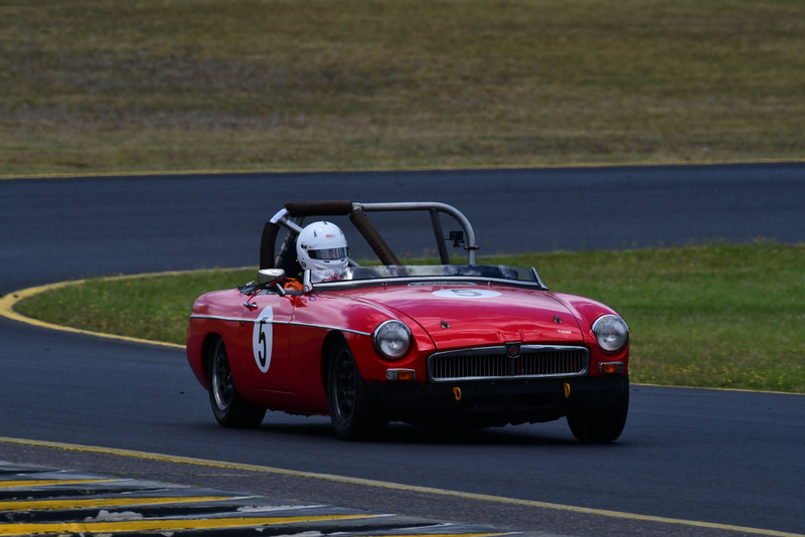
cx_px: 402
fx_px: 16776
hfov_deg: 2.7
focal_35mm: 750
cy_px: 268
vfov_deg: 1.8
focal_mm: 500
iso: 320
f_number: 11
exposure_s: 1/640
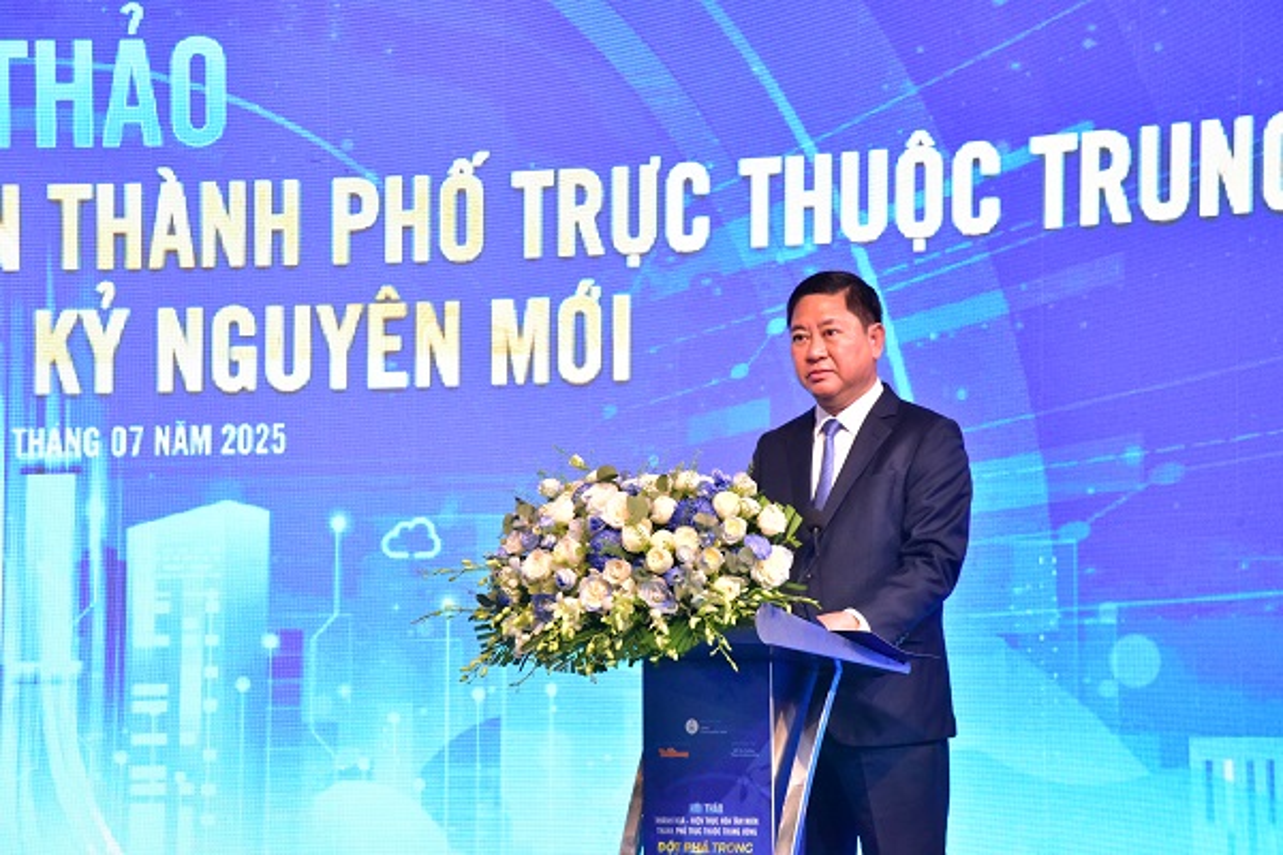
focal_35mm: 120
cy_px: 428
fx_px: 4276
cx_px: 642
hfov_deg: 17.1
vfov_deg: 11.4
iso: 5600
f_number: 9
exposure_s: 1/125
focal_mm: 120
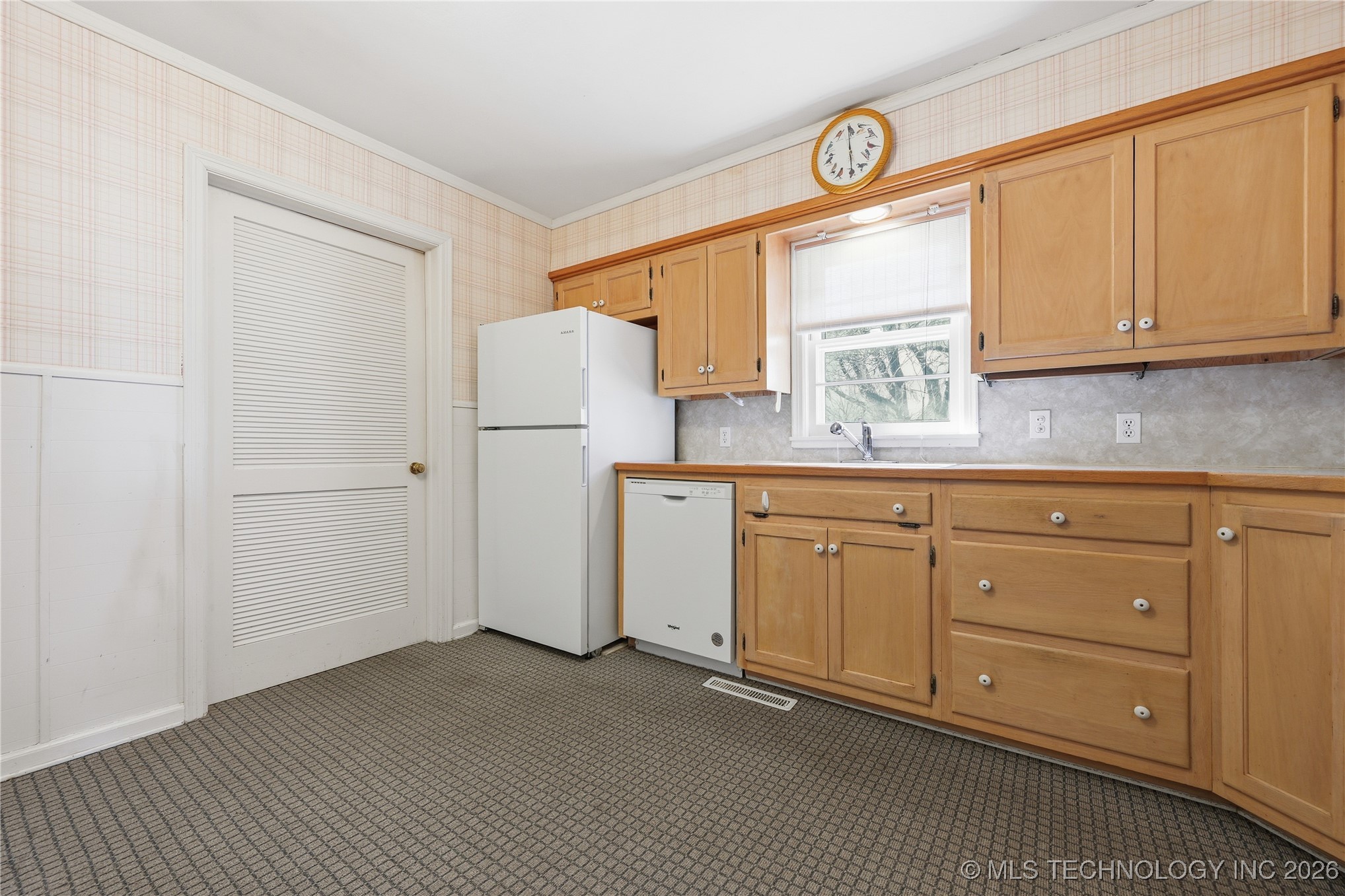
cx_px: 672
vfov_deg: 81.2
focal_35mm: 14
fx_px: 523
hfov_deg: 104.3
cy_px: 448
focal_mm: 14
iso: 100
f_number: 7.1
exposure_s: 1/25
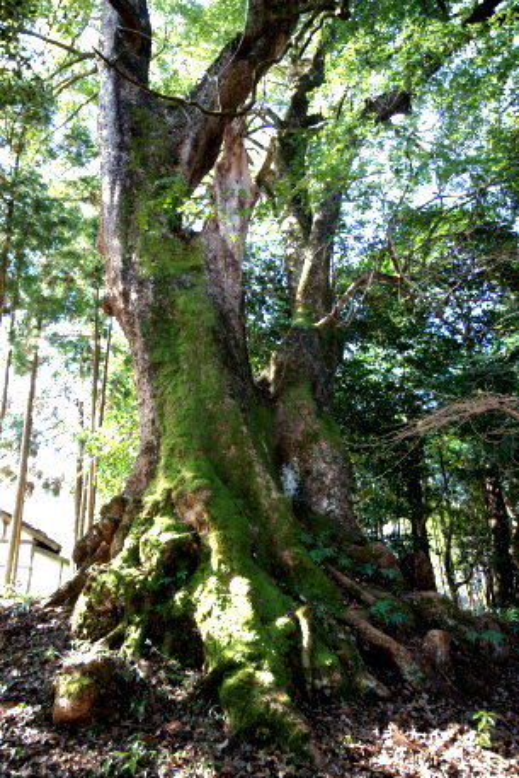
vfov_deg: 69.4
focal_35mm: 26
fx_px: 562
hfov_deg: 49.6
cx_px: 260
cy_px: 389
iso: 320
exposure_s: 1/50
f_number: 4.5
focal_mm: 26
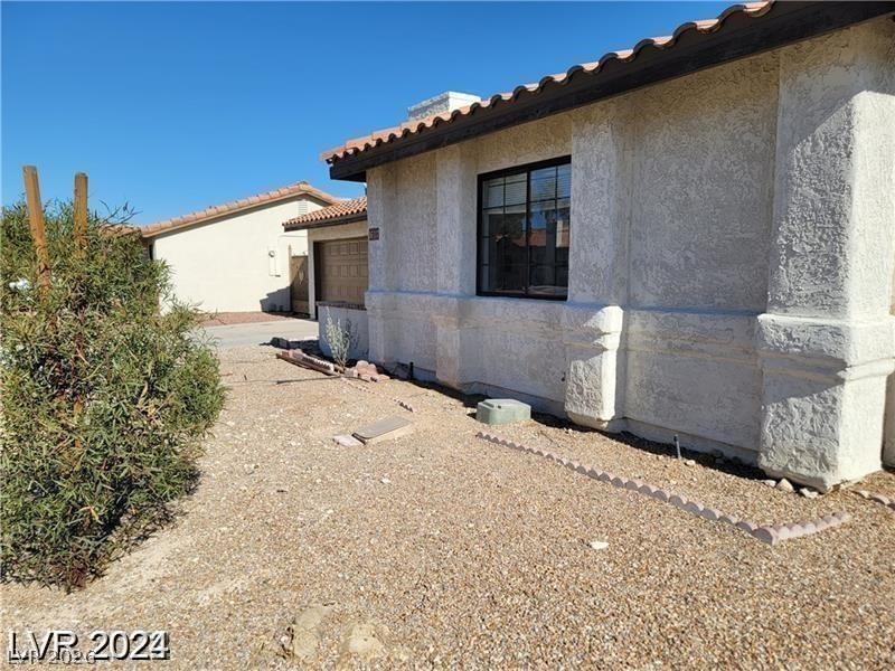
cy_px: 336
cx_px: 448
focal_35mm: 25
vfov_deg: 54.9
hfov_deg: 69.4
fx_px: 646
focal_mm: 7
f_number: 1.8
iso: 20
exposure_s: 1/1304
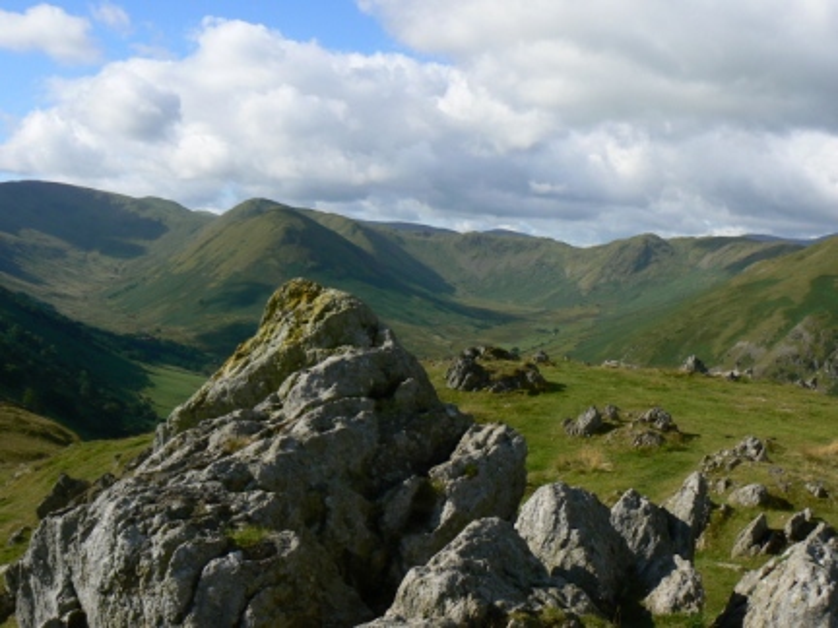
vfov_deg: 39.7
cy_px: 314
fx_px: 872
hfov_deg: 51.4
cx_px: 419
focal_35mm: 36
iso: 80
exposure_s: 1/400
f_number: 7.1
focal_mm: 6
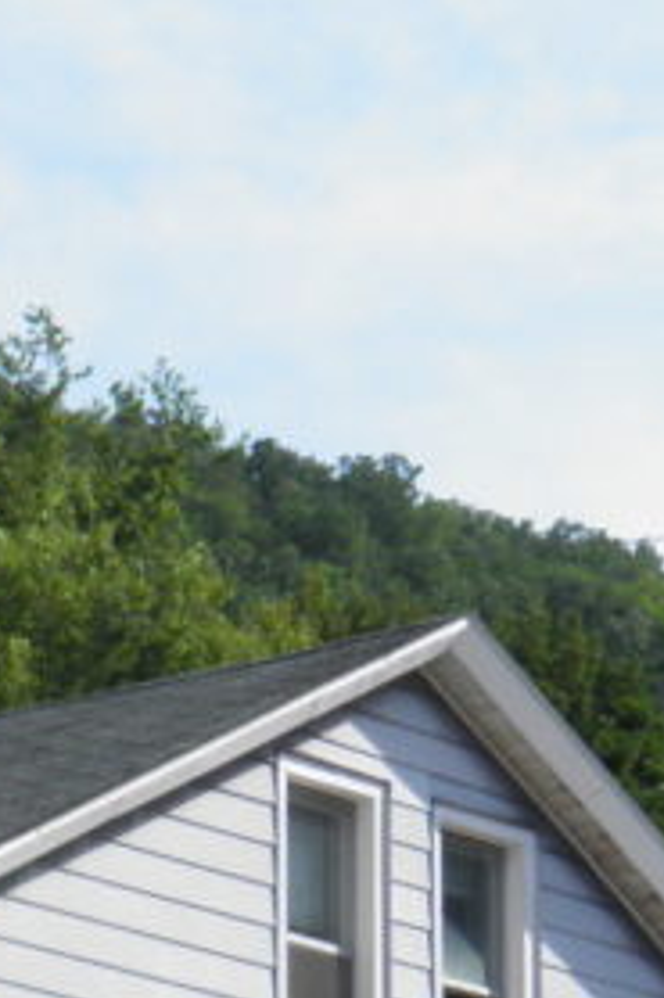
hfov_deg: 6.4
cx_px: -395
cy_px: 1371
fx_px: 5844
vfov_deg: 9.5
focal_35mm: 211
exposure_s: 1/250
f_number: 5.8
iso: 50
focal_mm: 10
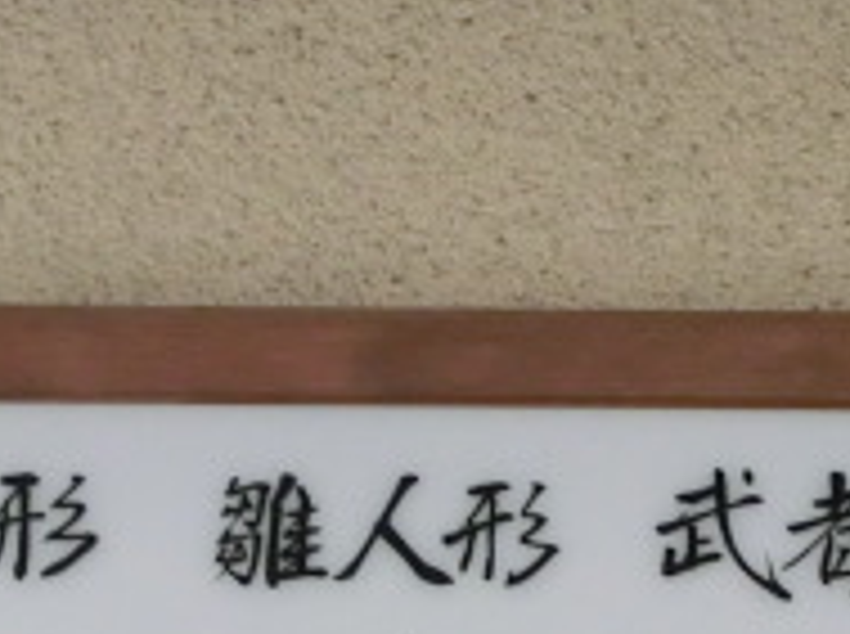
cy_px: 594
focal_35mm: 421
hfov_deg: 4.7
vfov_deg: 3.5
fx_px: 10318
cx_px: 382
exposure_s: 1/125
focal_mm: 21.94
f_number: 5.7
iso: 250
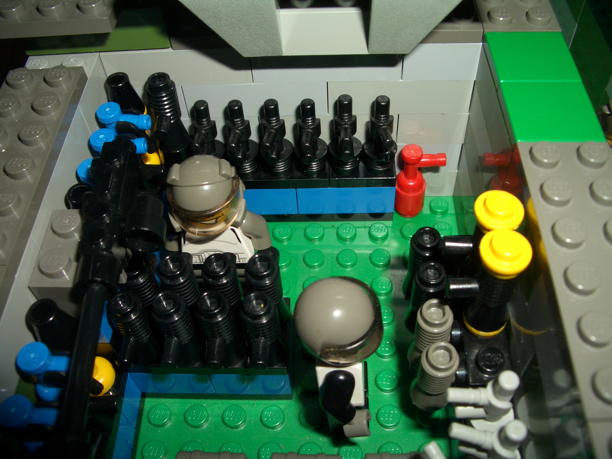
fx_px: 619
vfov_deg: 40.7
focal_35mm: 35
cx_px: 306
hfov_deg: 52.6
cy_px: 230
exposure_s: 1/60
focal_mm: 5.8
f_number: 4.3
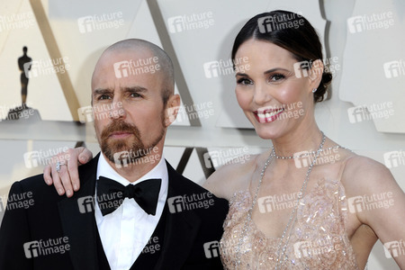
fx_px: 2025
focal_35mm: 180
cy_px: 135
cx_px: 202
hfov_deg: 11.4
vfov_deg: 7.6
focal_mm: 180
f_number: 8
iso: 800
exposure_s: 1/250
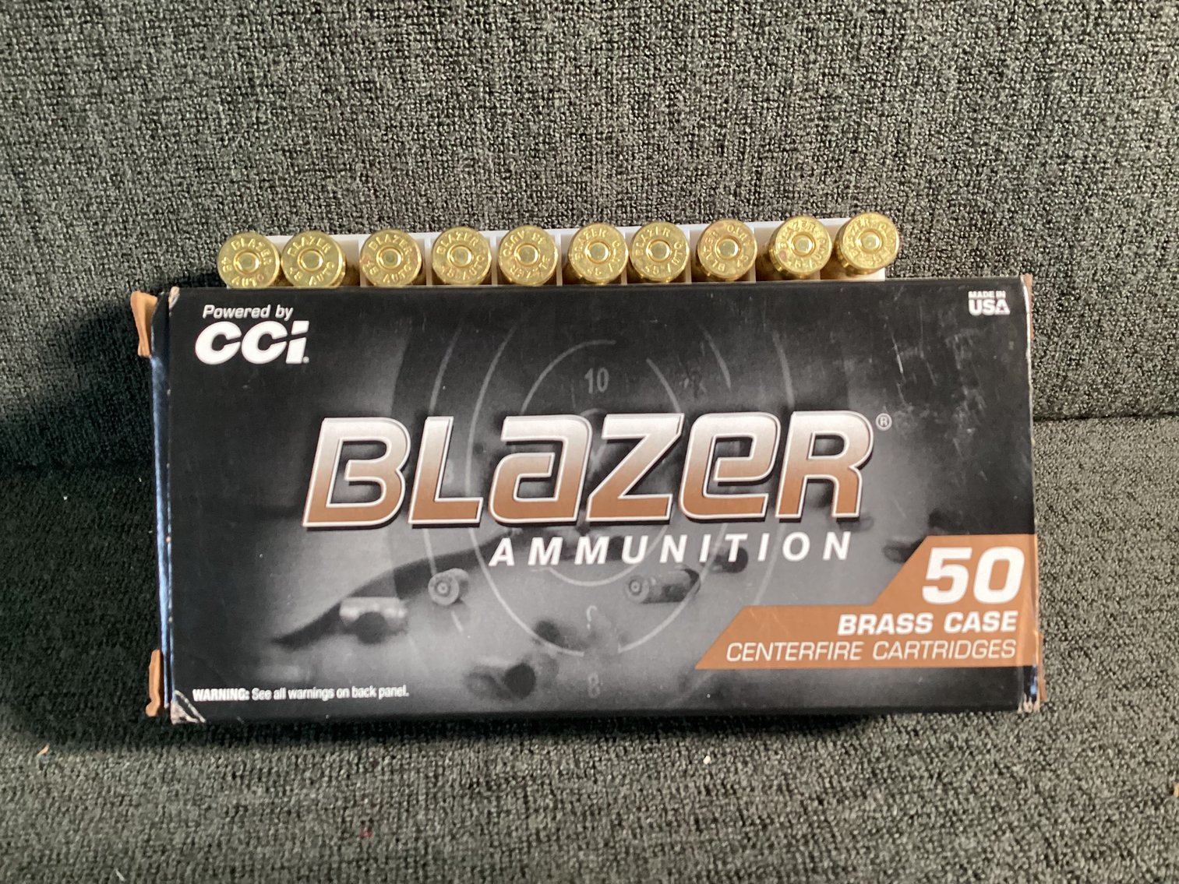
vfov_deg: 45.4
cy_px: 442
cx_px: 590
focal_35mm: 31
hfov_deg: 58.3
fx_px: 1056
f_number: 2.4
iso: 320
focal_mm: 3.3
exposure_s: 1/30
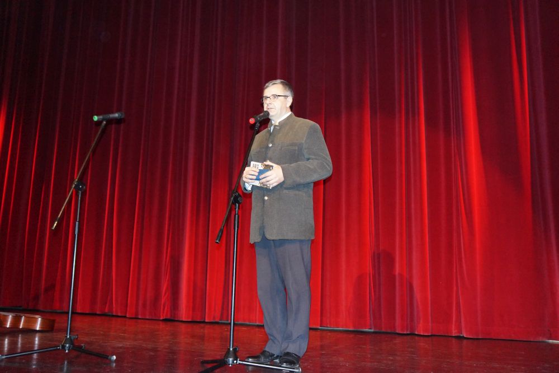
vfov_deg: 39.9
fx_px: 512
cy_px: 186
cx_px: 280
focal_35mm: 33
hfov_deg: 57.2
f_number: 4
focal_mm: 22
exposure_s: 1/60
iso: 3200
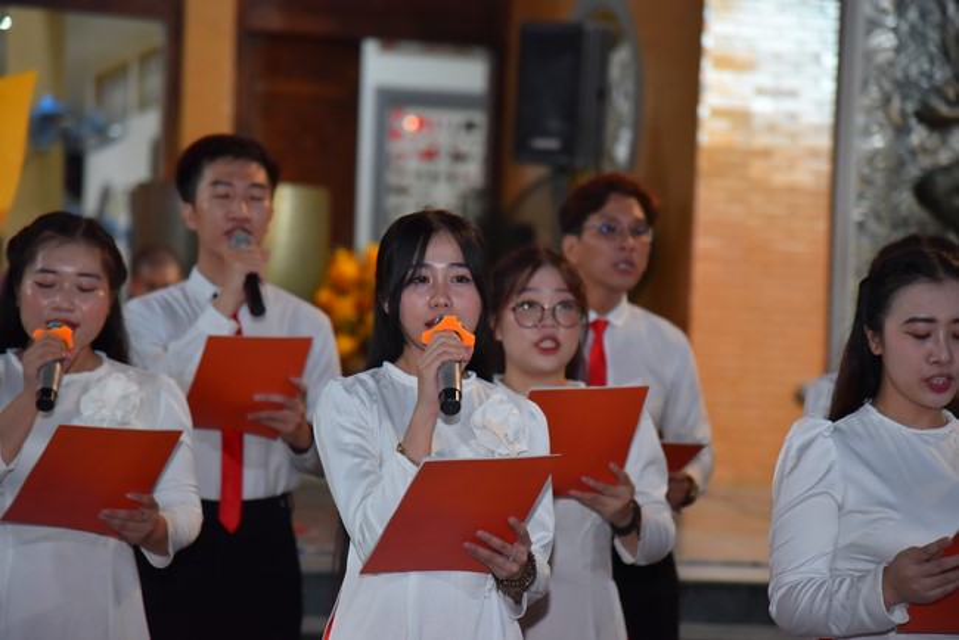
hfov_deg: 17.1
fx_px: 3198
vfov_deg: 11.4
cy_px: 320
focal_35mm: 120
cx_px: 480
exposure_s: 1/160
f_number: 4
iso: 1600
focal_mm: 120
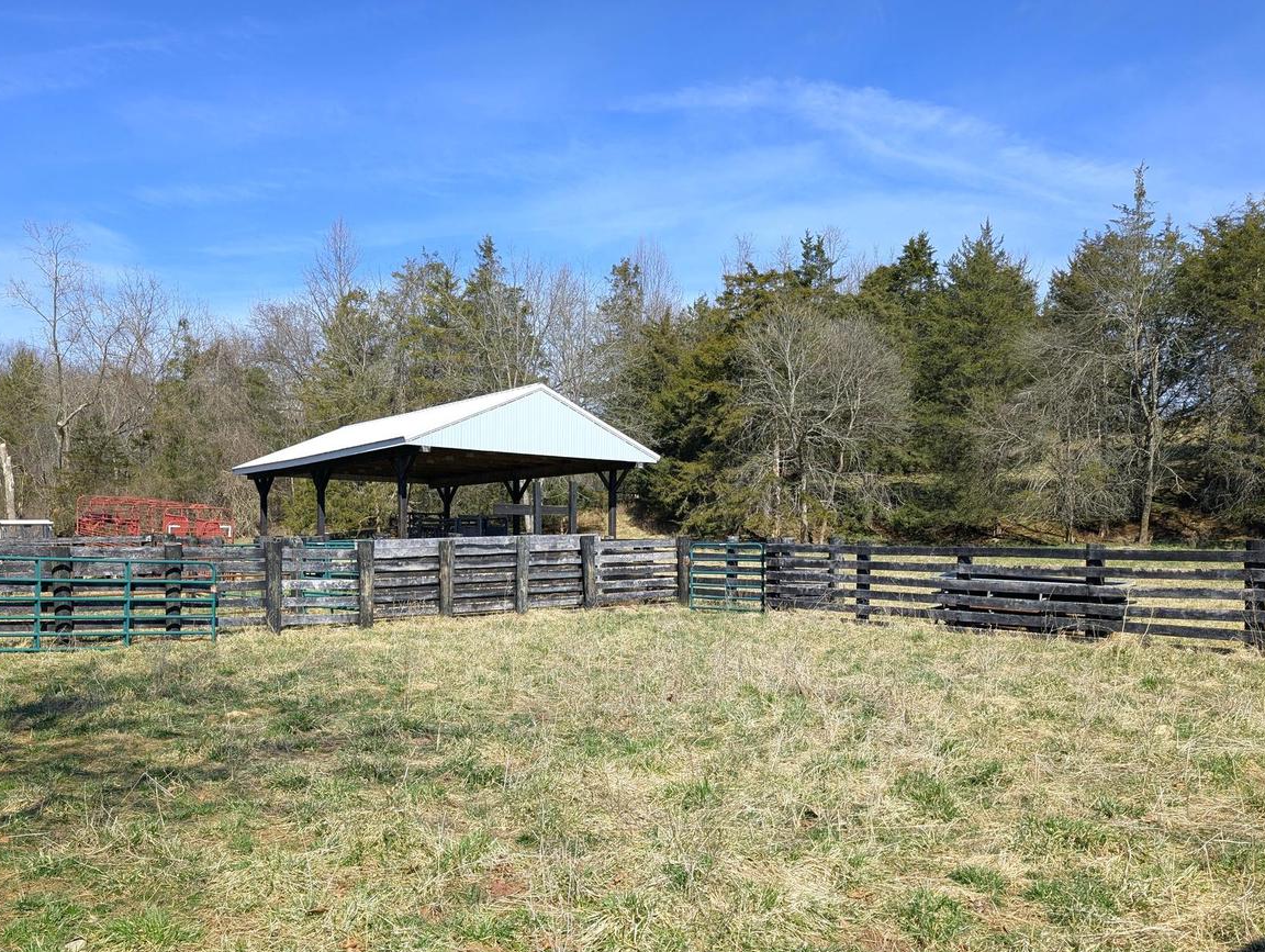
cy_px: 594
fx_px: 1098
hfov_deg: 59.8
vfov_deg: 46.5
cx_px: 567
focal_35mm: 30
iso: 19
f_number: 1.68
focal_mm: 6.9
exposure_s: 1/1335
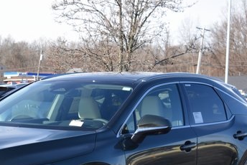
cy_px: 150
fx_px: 728
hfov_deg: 19.1
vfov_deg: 12.8
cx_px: 63
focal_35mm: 106
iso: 400
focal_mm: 38
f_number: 5
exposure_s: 1/1250
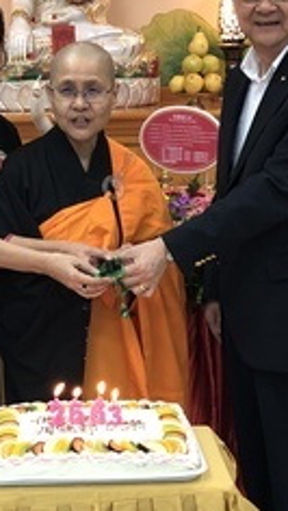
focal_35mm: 80
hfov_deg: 15.1
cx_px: 91
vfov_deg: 26.4
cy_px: 317
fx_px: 1085
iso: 40
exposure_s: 1/20
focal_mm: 4
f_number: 1.8
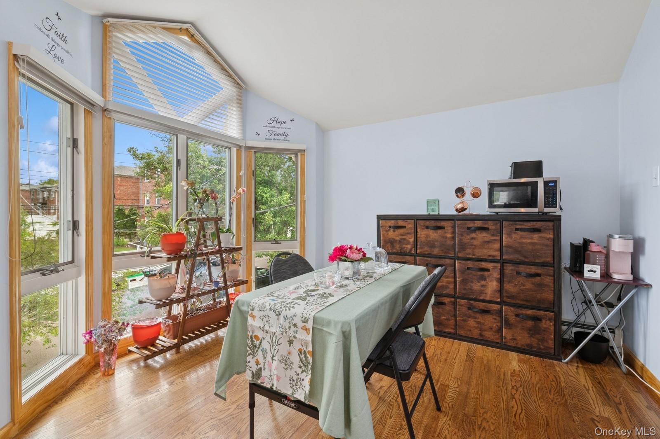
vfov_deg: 77.3
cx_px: 330
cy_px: 220
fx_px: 275
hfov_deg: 100.4
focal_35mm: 15
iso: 640
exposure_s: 1/13
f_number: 14
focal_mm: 15
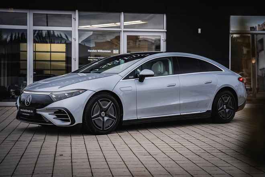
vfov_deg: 22.3
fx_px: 449
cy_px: 88
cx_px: 132
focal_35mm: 61
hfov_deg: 32.9
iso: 640
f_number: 4
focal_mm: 61
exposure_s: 1/60
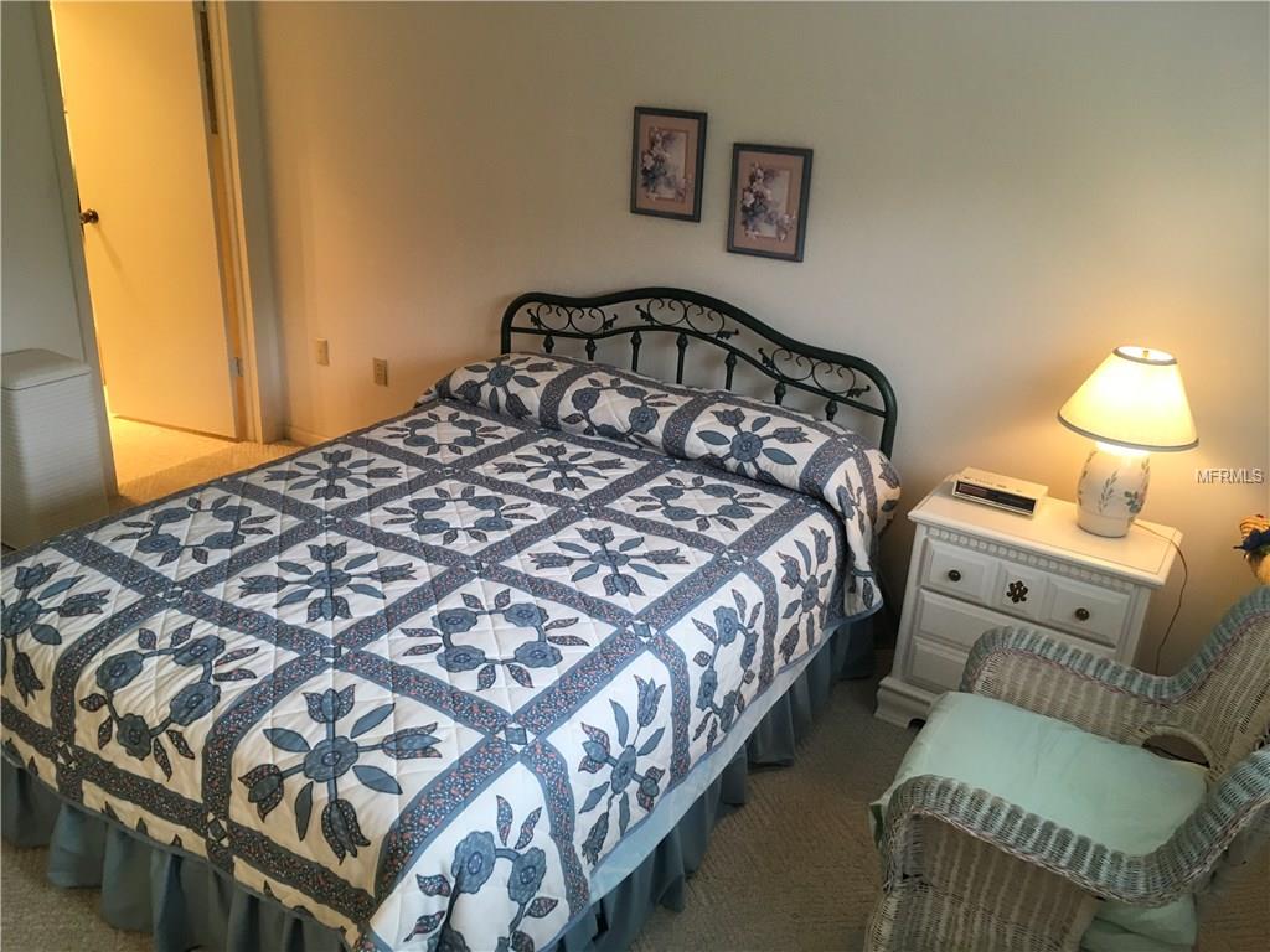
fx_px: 1064
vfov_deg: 48.2
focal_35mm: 29
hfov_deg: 61.7
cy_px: 476
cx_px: 635
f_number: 2.2
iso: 40
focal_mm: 4.15
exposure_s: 1/30
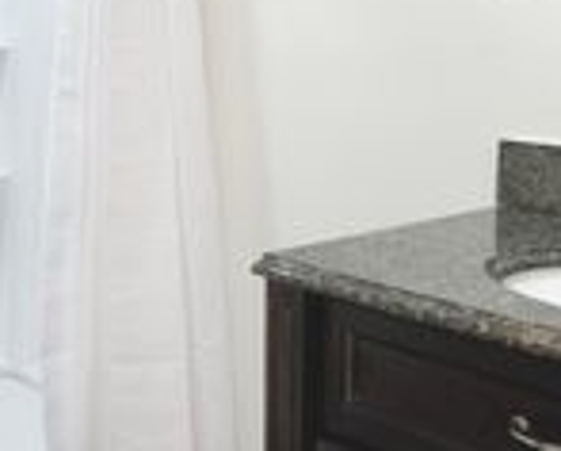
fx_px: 848
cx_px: 179
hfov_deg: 36.2
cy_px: 59
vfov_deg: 28.8
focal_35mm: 51
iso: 100
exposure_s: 1/10
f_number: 8
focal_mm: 16
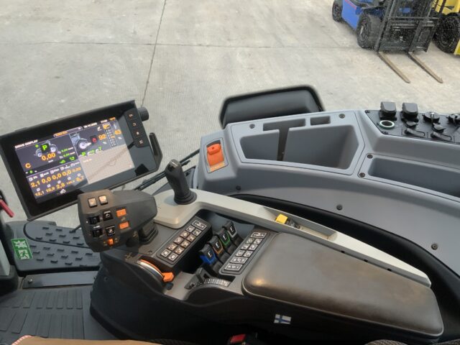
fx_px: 385
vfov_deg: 48.2
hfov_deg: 61.7
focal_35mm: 29
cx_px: 230
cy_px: 172
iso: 125
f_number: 1.8
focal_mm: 3
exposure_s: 1/60
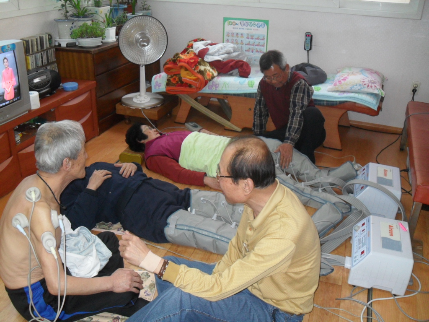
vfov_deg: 40.7
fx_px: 434
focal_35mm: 35
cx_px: 214
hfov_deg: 52.6
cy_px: 161
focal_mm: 6.2
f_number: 2.8
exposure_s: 1/45
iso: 200
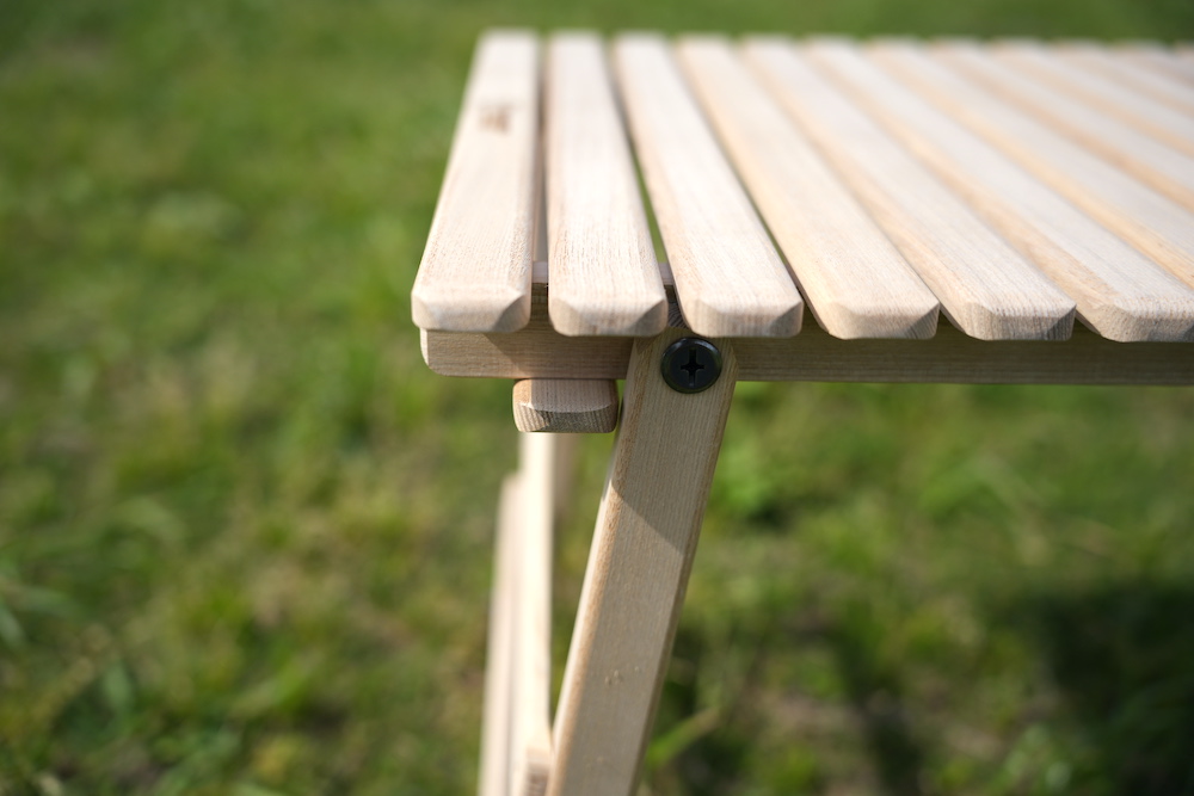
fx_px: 1300
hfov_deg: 49.3
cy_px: 398
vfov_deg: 34.1
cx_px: 597
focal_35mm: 39
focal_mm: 39.2
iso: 160
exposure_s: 1/3200
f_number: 2.8
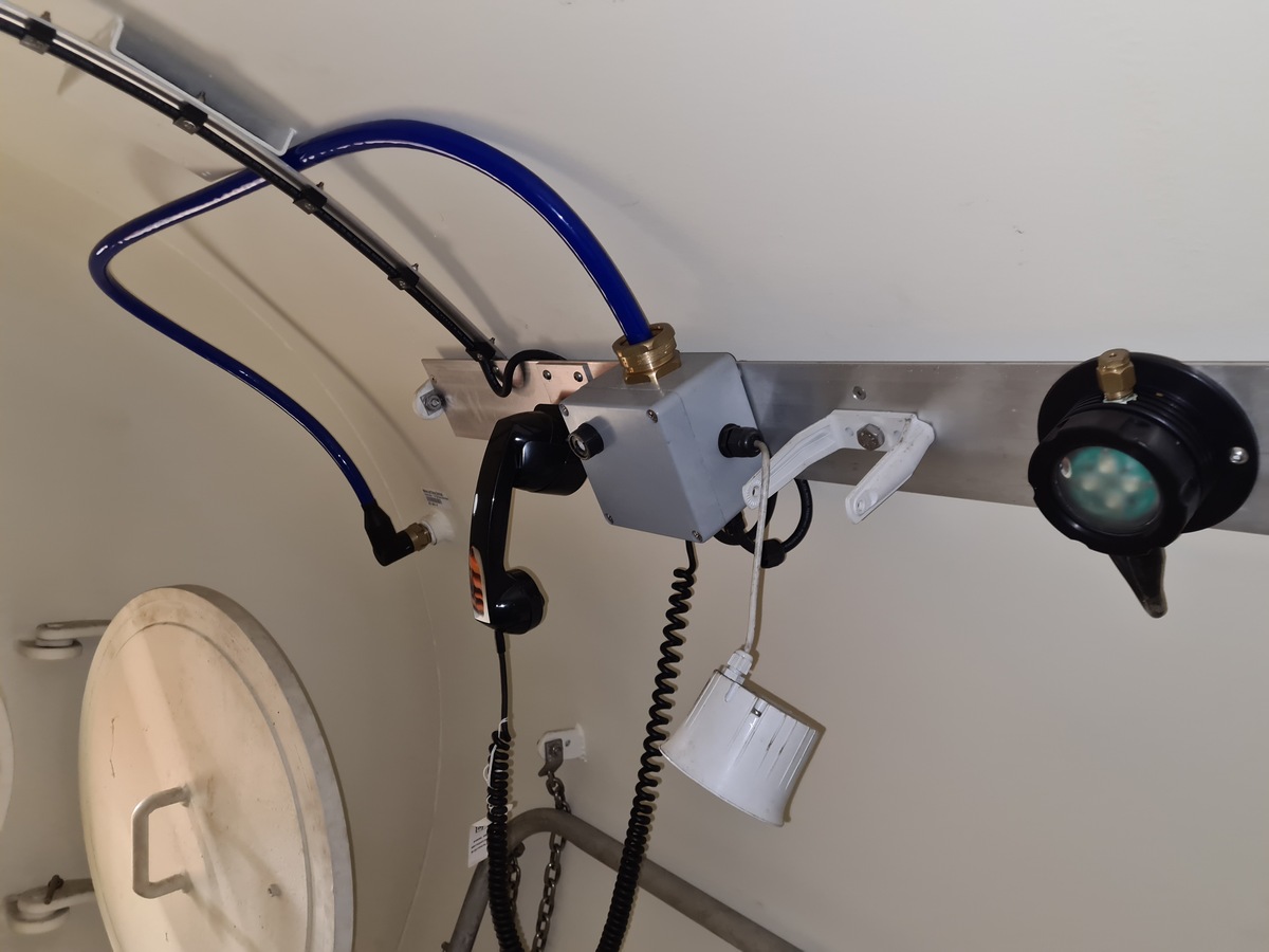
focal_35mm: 26
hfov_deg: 67.3
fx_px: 953
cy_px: 476
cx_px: 634
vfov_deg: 53.1
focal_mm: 5.4
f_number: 1.8
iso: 126
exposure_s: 1/10
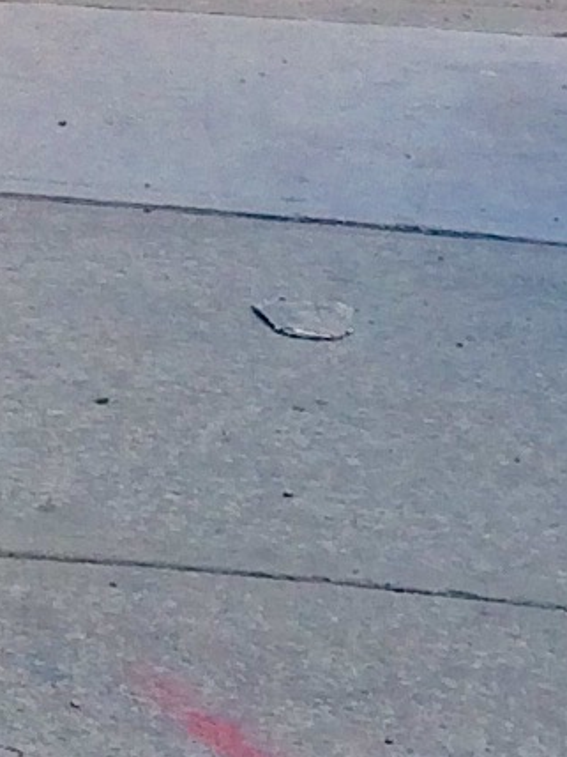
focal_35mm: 221
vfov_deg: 8.9
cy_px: -60
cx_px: -986
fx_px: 4827
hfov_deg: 6.3
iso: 32
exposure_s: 1/313
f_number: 2.2
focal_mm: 4.15
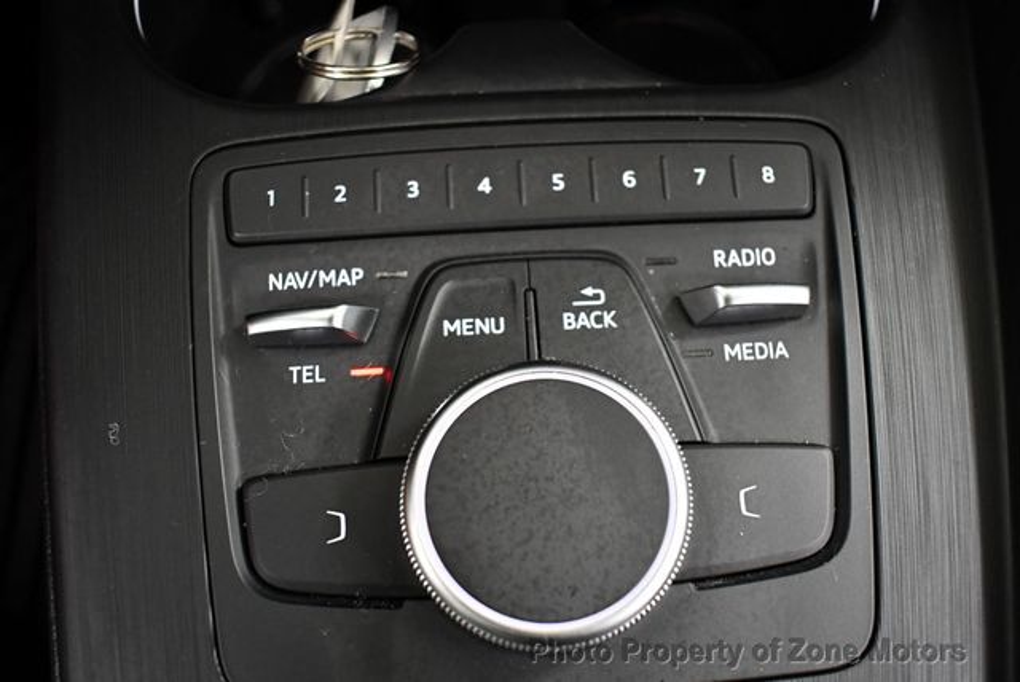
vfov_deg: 36.9
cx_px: 510
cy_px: 341
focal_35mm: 36
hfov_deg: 53.1
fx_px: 1021
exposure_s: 1/100
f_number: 3.5
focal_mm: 18
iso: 3200
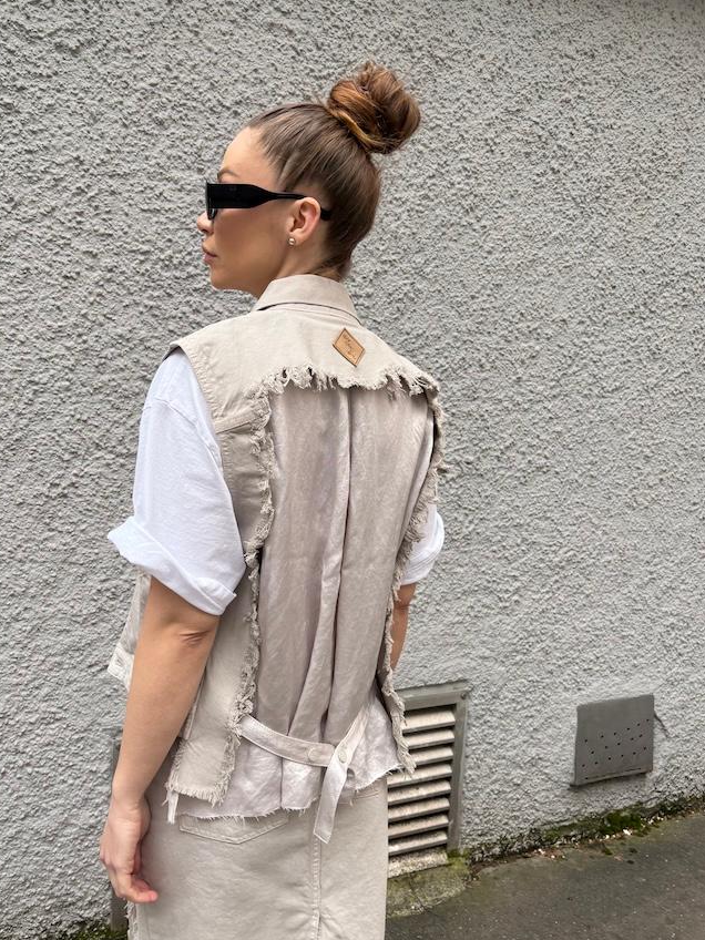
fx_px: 815
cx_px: 320
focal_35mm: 30
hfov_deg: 46.7
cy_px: 499
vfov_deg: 59.9
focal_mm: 5.96
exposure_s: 1/122
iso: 40
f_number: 1.6
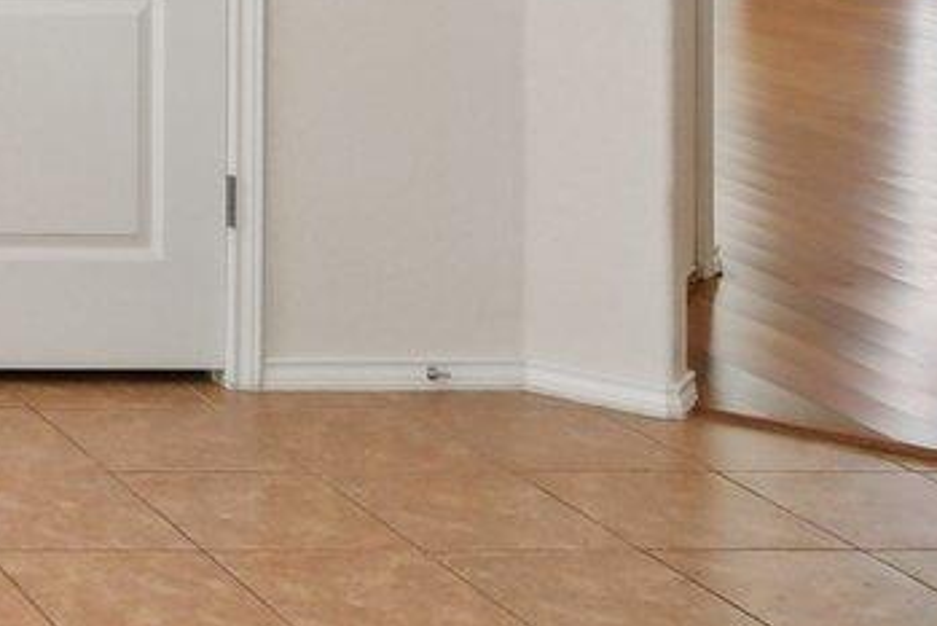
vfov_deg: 13.8
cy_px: -525
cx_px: -838
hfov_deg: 17.7
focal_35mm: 88
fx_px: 2291
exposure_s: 1/50
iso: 400
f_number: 7.1
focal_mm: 10
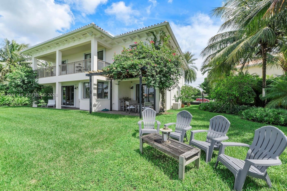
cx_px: 144
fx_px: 120
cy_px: 96
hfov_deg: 100.4
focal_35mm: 15
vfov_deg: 77.3
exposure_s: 1/160
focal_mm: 10
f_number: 11
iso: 100
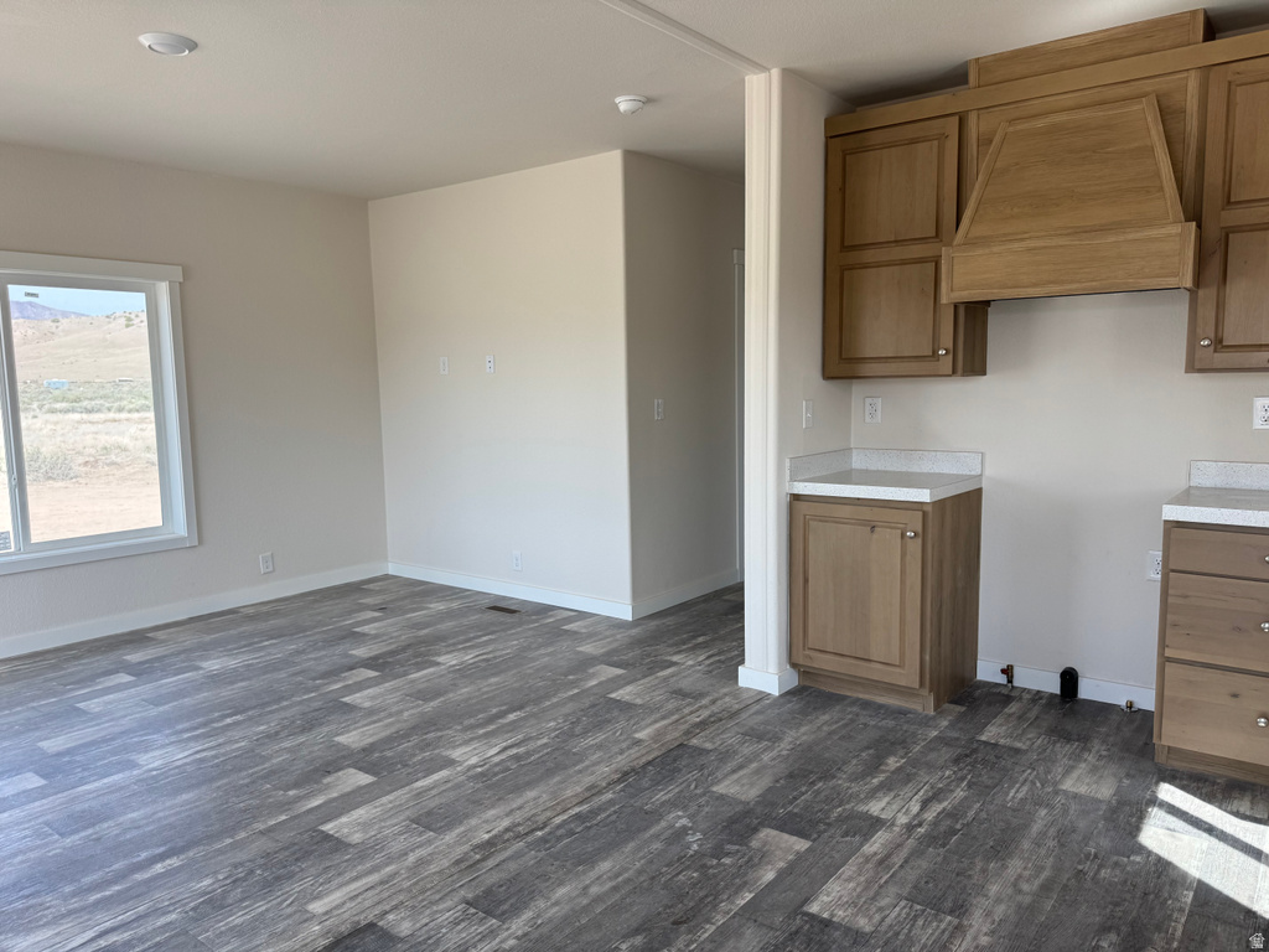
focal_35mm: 24
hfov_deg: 71.6
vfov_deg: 56.8
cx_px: 634
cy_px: 476
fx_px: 880
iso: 80
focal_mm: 6.76
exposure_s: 1/345
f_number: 1.78
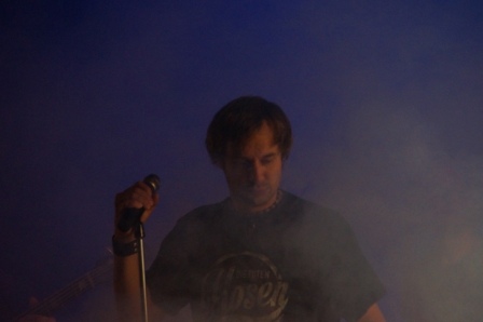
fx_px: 4223
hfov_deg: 6.5
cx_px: 242
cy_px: 161
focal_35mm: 315
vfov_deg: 4.4
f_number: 6.3
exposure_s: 1/50
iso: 3200
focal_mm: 210
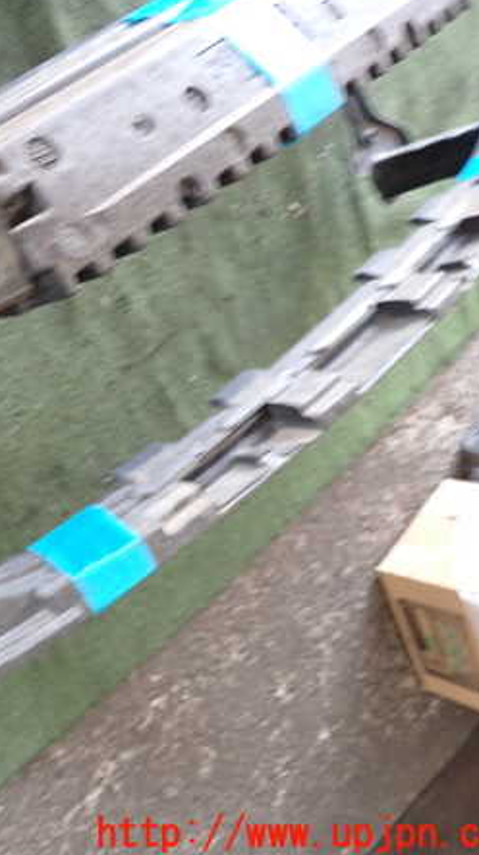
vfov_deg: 54.0
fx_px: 837
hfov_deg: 28.9
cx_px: -46
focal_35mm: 37
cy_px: 424
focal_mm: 4.5
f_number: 2
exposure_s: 1/30
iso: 250
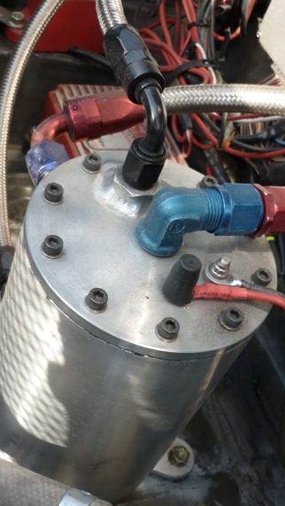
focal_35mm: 50
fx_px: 671
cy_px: 275
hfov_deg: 24.0
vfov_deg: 41.3
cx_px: 132
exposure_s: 1/160
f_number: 2.8
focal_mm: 5.5
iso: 80
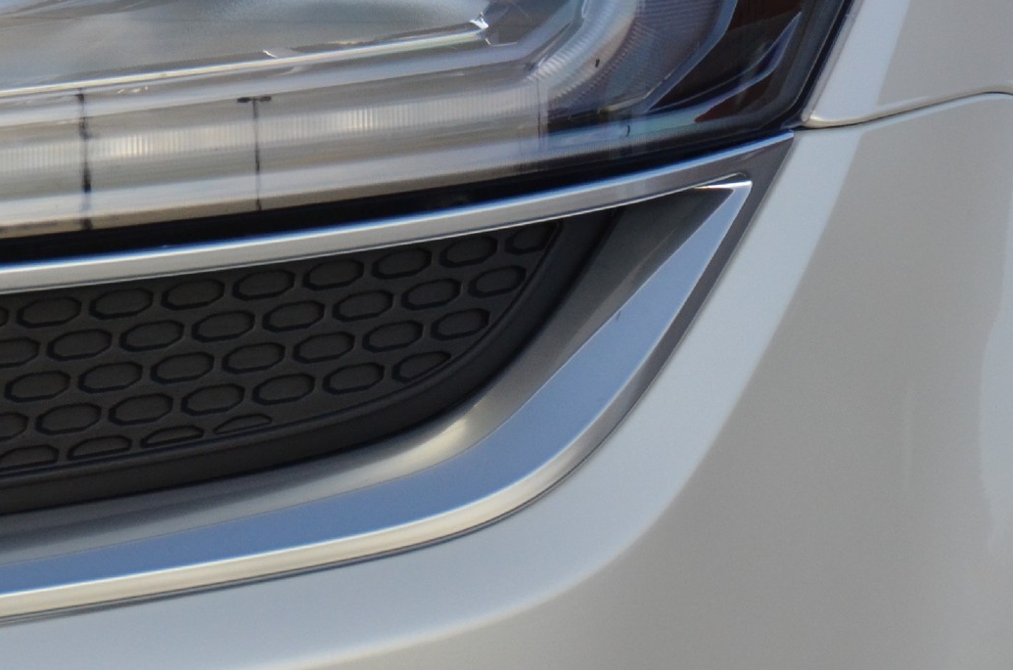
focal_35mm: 489
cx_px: 121
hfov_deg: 4.2
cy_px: -19
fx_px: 13734
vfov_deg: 2.8
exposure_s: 1/800
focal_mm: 135
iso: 800
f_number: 5.6
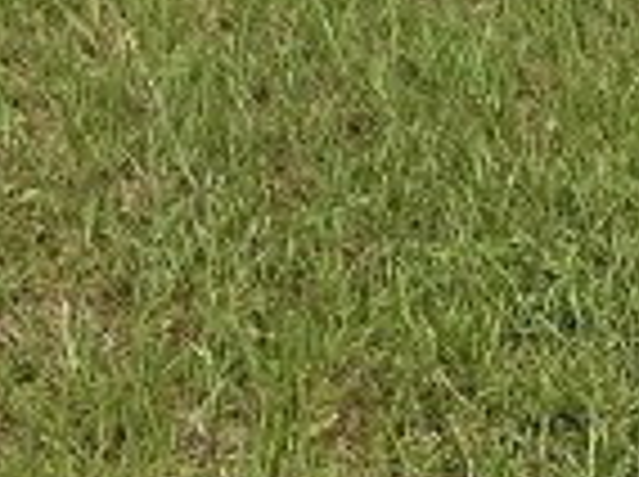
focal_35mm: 188
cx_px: -832
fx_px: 3465
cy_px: -1184
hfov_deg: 9.5
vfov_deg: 6.7
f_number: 1.5
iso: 50
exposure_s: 1/6579
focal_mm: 5.7
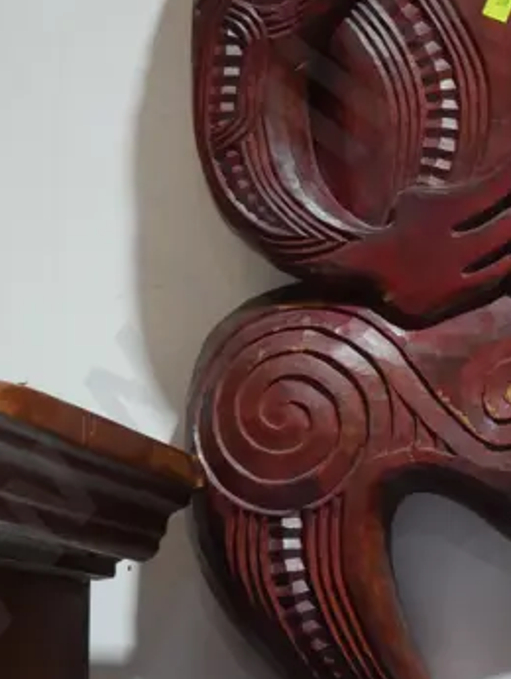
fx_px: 2674
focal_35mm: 136
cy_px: -126
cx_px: 516
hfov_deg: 10.8
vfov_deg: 14.1
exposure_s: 1/60
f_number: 5.1
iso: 500
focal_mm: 23
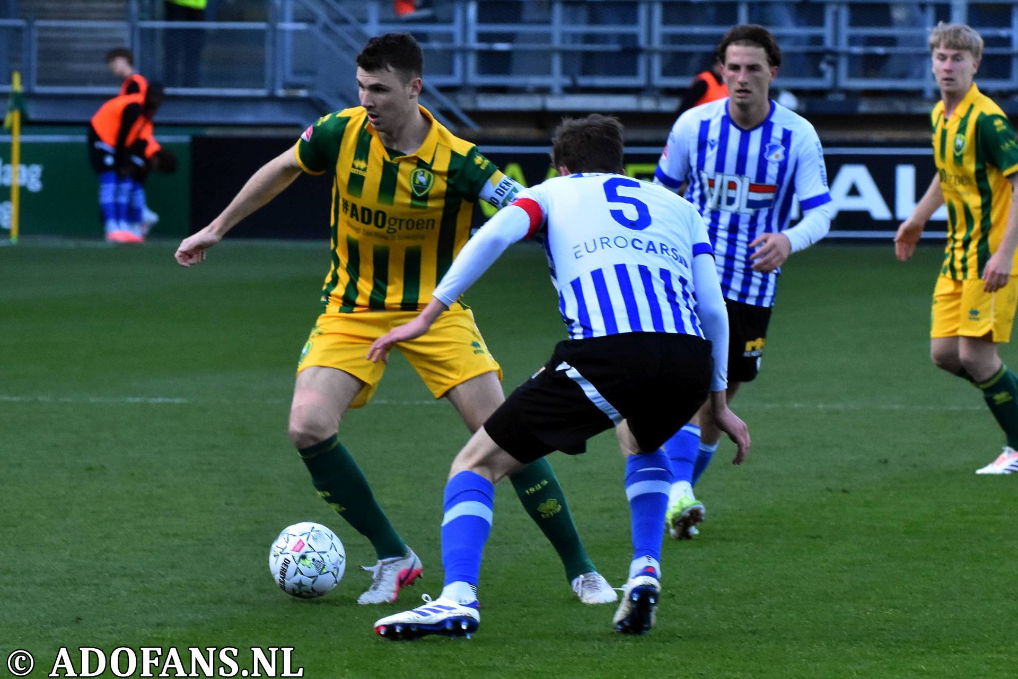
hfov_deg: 8.9
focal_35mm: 232
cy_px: 340
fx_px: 6574
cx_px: 509
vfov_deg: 5.9
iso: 2500
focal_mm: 155
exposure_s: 1/1000
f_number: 5.6
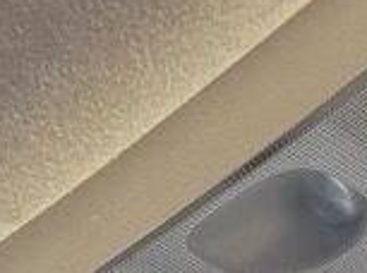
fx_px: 1703
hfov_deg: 12.1
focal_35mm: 161
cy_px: 160
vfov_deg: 9.2
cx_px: -26
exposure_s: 1/232
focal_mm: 6.76
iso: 125
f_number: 1.78
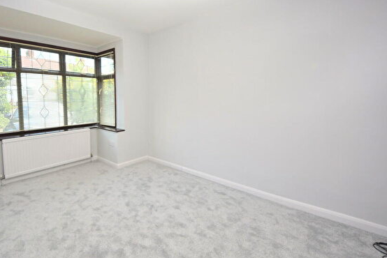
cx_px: 151
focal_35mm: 25
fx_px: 265
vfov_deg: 51.9
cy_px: 112
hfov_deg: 71.4
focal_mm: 13
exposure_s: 1/125
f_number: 5.6
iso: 220
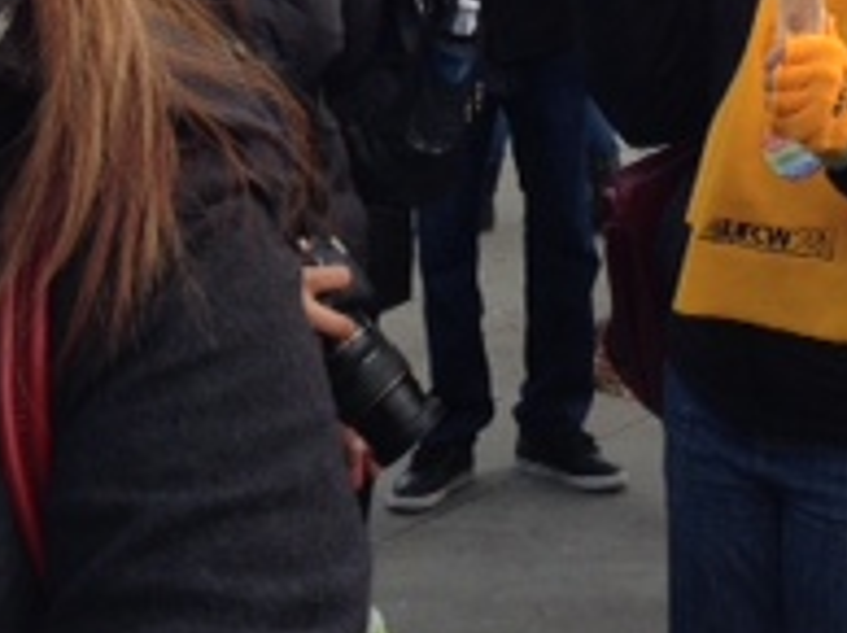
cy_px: -192
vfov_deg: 13.1
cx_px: 655
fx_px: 2664
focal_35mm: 109
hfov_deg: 17.9
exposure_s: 1/258
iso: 50
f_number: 2.4
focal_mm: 4.12
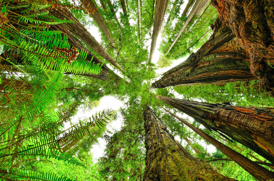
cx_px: 137
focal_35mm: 12
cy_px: 90
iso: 100
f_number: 8
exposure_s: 1/8
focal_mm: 8
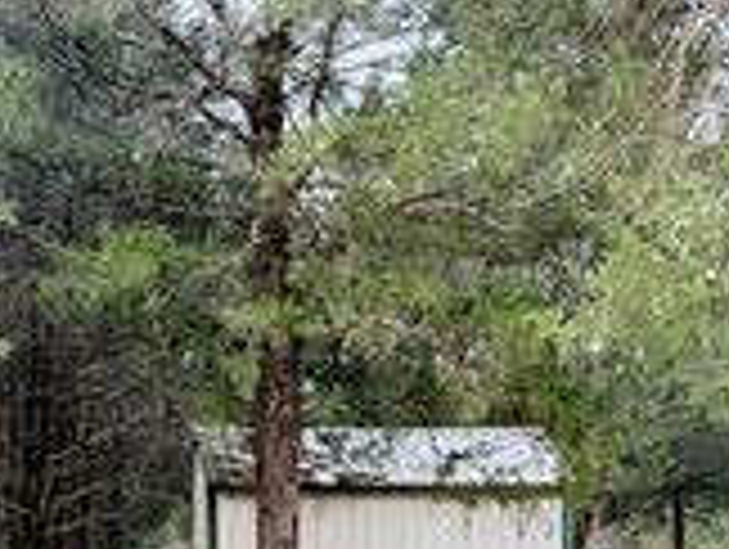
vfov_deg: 18.8
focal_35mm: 74
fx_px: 1561
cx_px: 369
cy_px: 664
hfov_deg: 26.3
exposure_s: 1/60
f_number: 1.78
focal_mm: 6.76
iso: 320
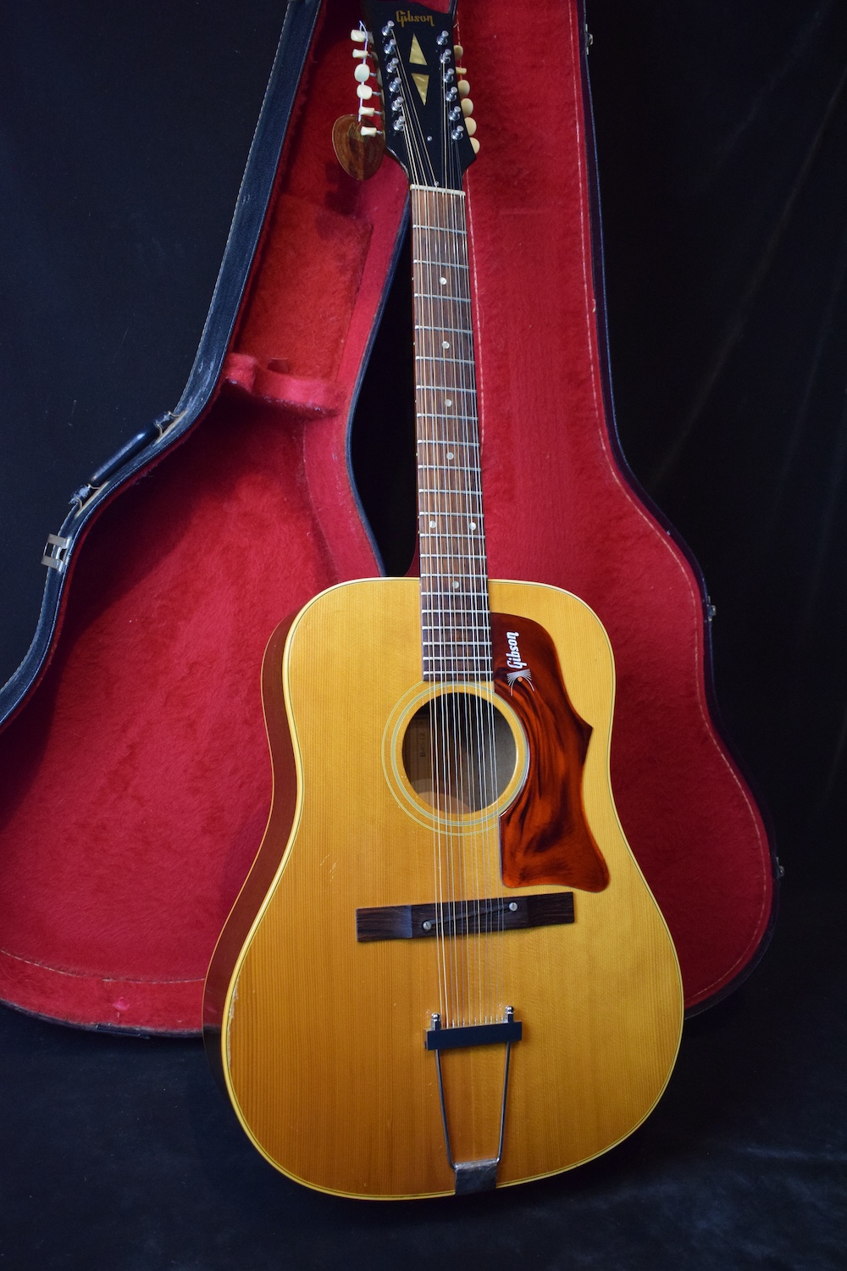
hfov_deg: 40.0
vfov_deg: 57.2
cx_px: 424
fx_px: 1165
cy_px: 636
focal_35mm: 33
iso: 2200
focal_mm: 22
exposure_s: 1/60
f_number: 3.8
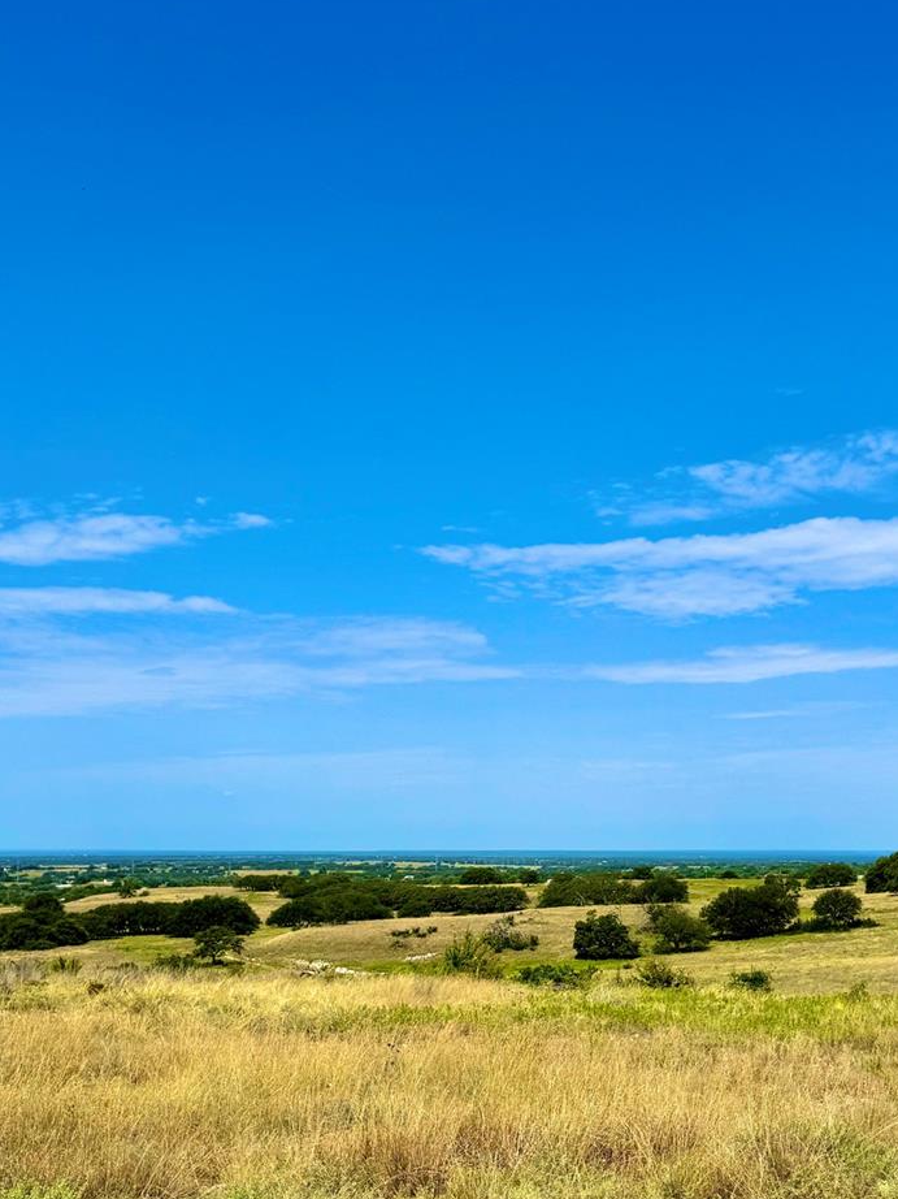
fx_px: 1384
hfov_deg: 35.7
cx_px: 560
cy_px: 856
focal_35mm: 40
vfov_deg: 45.6
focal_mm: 6.76
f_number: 1.78
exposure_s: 1/7937
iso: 80
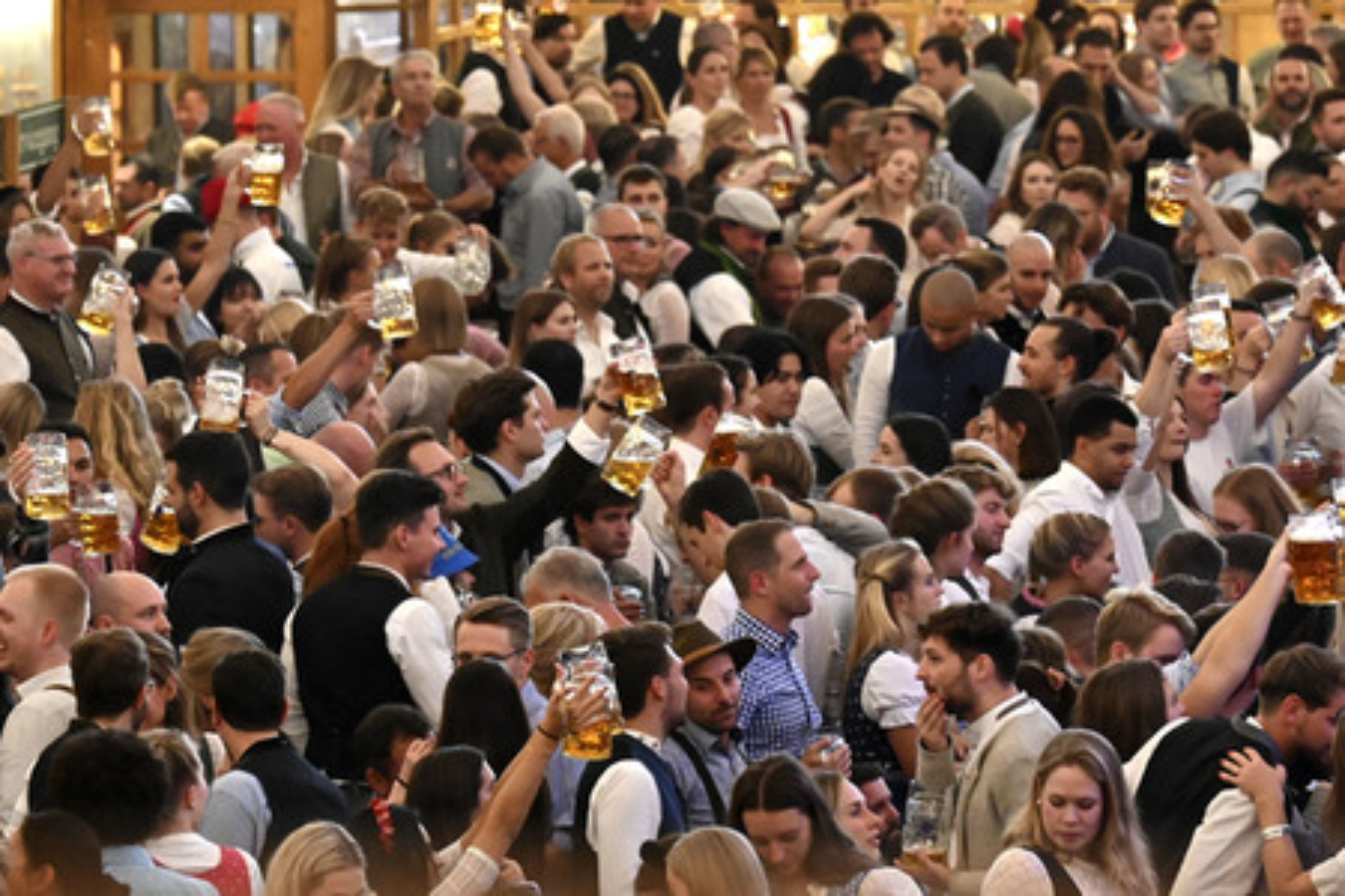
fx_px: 11207
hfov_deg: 6.9
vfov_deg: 4.6
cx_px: 672
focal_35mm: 300
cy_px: 448
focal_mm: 200
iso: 12800
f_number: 6.3
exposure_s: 1/160
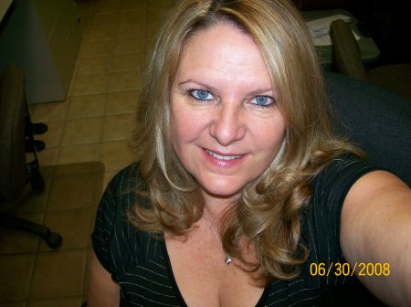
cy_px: 154
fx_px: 427
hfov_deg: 51.4
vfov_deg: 39.6
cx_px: 206
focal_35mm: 36
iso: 80
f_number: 2.7
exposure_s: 1/64
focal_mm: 6
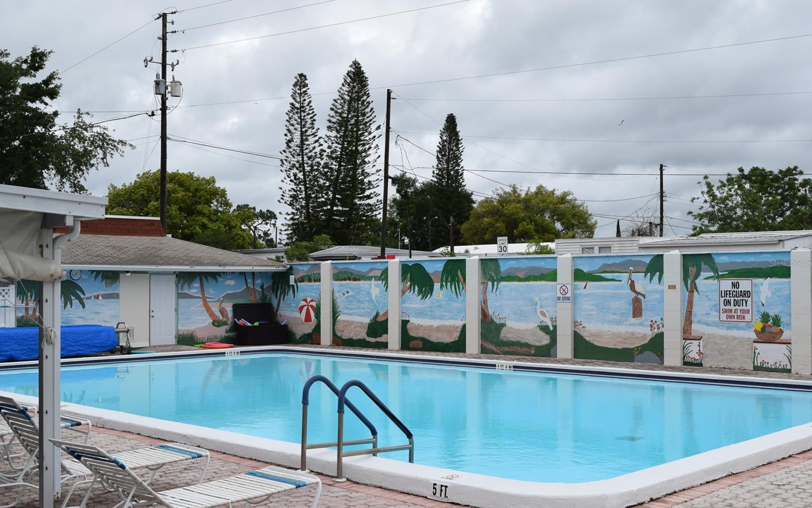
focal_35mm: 45
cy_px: 263
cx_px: 406
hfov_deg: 44.8
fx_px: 985
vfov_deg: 28.9
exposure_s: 1/320
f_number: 9
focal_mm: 29
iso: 200
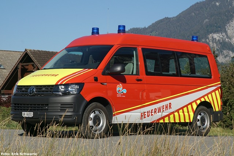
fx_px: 683
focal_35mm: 105
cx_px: 117
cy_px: 78
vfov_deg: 13.0
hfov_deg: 19.5
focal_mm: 70
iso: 200
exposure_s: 1/500
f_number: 10
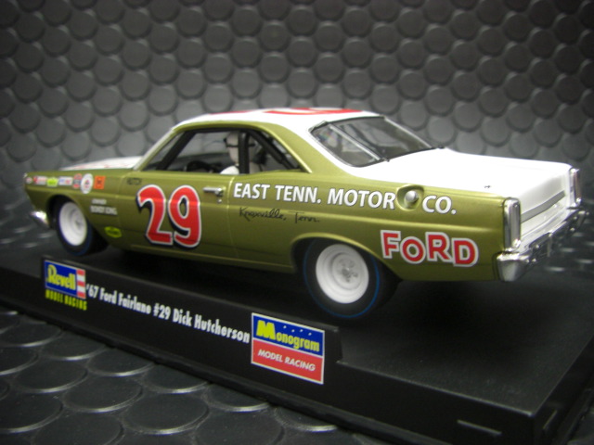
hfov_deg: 49.0
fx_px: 652
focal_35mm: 38
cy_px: 222
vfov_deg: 37.7
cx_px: 297
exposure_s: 1/15
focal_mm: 6.3
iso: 200
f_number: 3.4
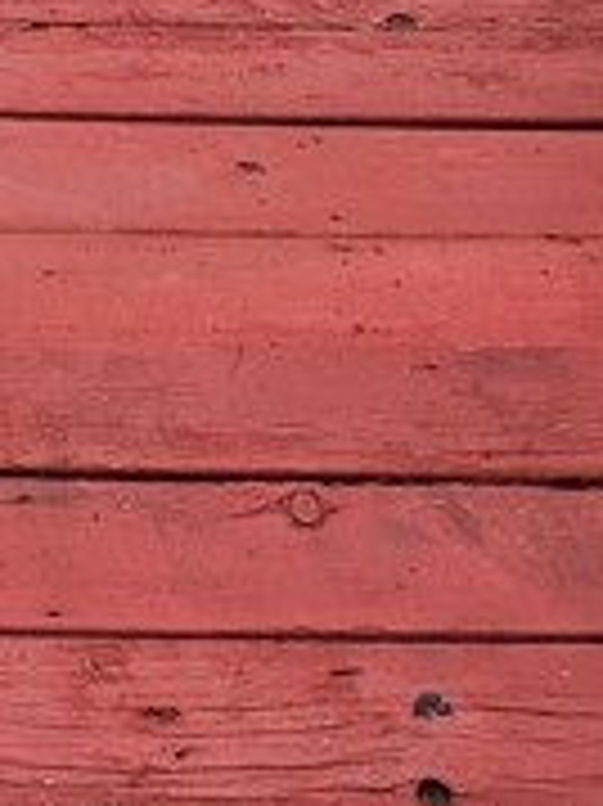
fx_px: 2395
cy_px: -856
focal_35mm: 103
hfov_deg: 12.4
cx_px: -648
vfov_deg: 15.1
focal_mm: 5
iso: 50
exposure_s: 1/1279
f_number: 1.8
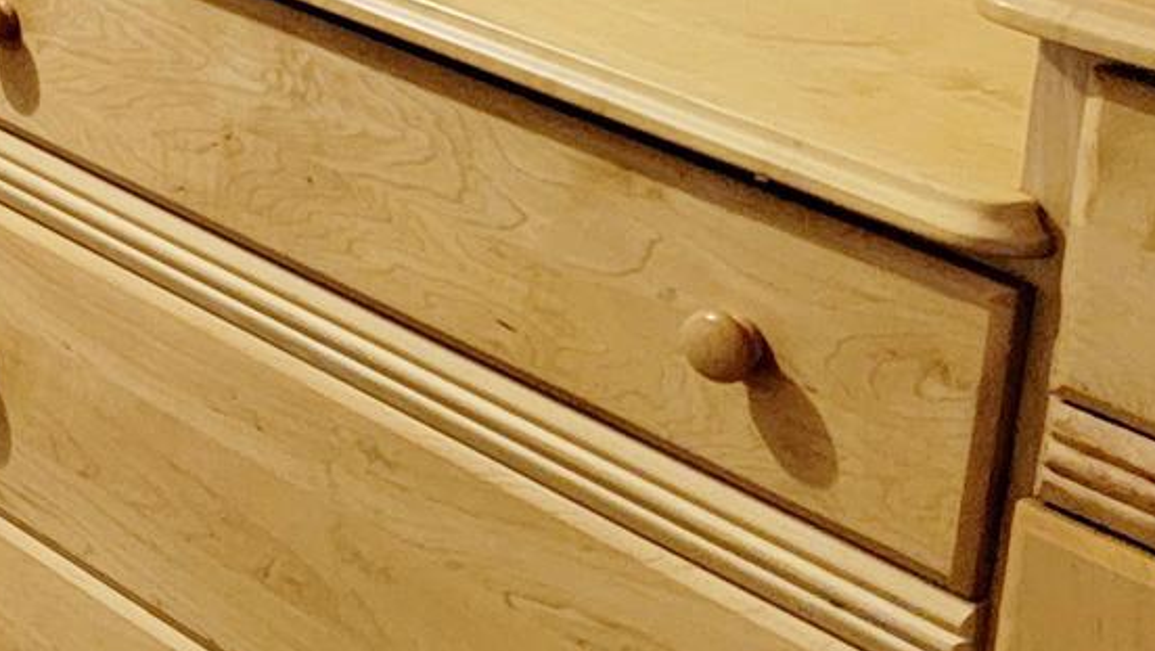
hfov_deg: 18.6
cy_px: -521
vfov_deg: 11.6
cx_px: -730
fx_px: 2972
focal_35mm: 97
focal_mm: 6.7
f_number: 1.8
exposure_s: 1/40
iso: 250
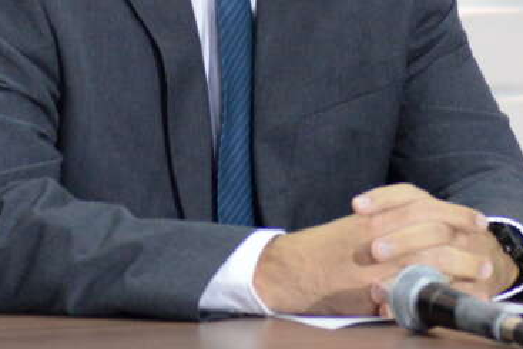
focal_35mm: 268
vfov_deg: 5.1
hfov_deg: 7.7
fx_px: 3895
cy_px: -110
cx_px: 222
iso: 2000
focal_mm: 48
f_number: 2.8
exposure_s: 1/250
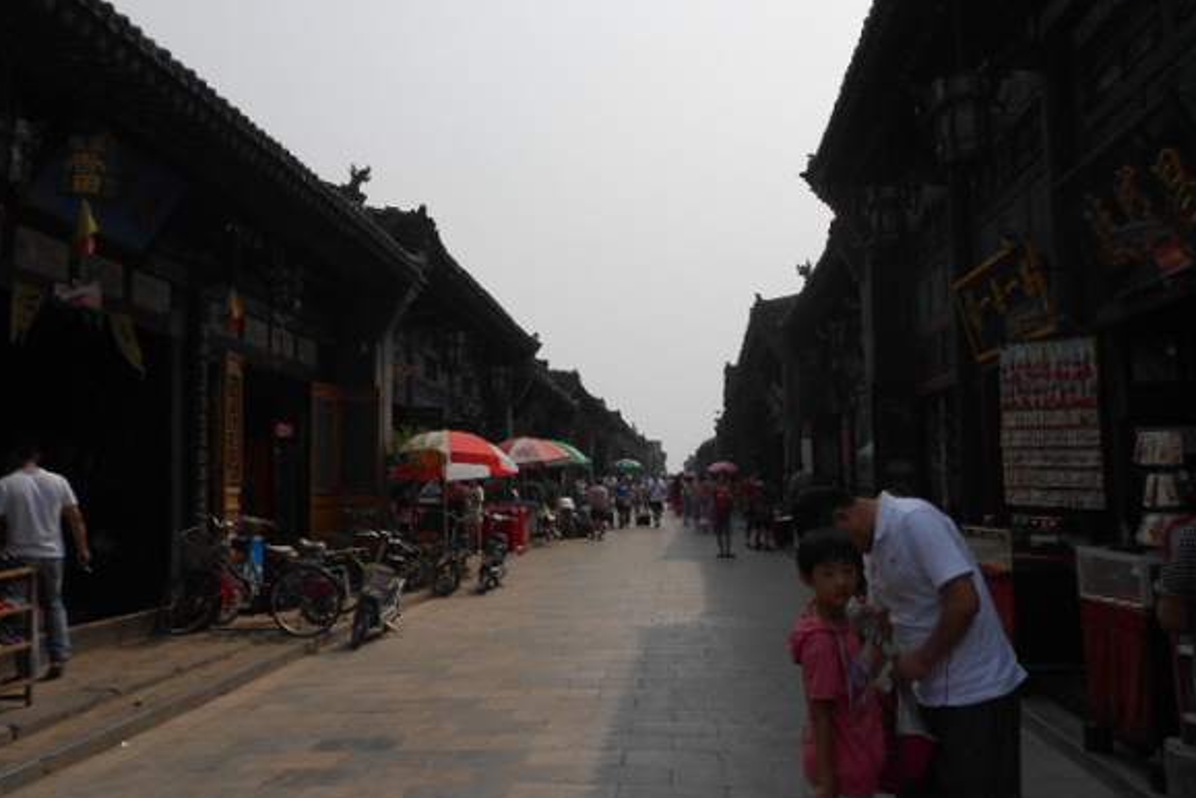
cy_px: 399
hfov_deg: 65.5
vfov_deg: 46.4
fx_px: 930
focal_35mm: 28
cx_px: 609
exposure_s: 1/320
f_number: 8
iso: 80
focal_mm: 4.6
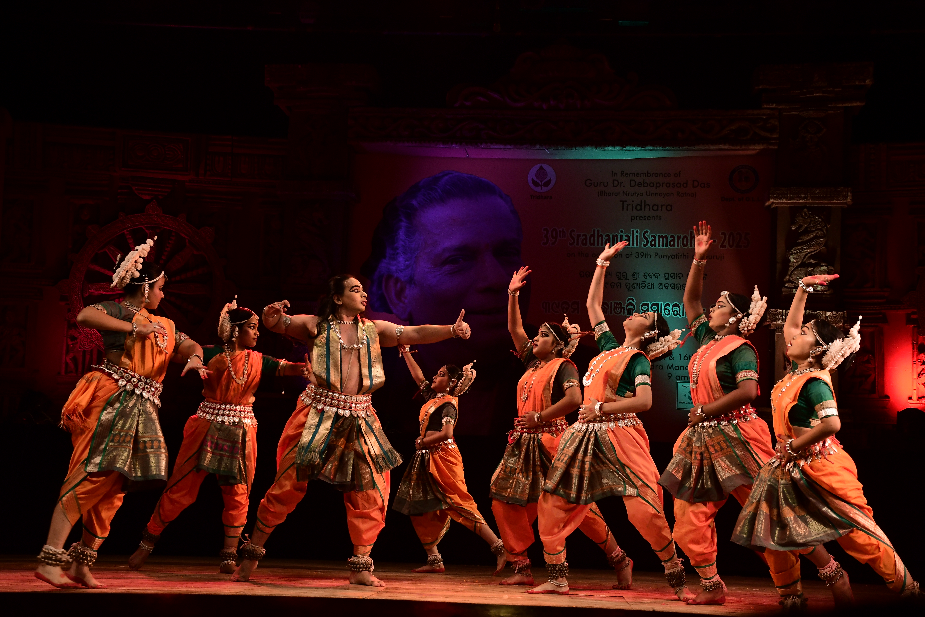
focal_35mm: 63
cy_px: 308
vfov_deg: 21.6
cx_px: 462
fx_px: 1619
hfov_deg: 31.9
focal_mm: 42
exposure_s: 1/250
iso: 1250
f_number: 5.6
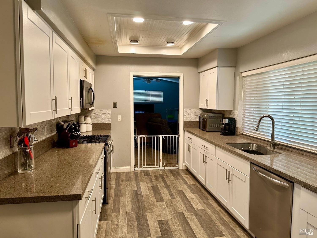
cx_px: 158
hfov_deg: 71.6
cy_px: 119
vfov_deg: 56.8
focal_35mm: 24
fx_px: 220
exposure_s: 1/60
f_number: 1.78
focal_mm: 6.86
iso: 125
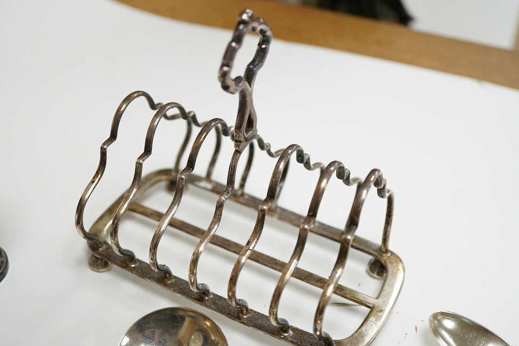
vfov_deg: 26.0
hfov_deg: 38.2
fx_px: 749
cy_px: 197
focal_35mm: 52
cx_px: 245
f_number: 3.5
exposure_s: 1/640
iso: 2500
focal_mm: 30
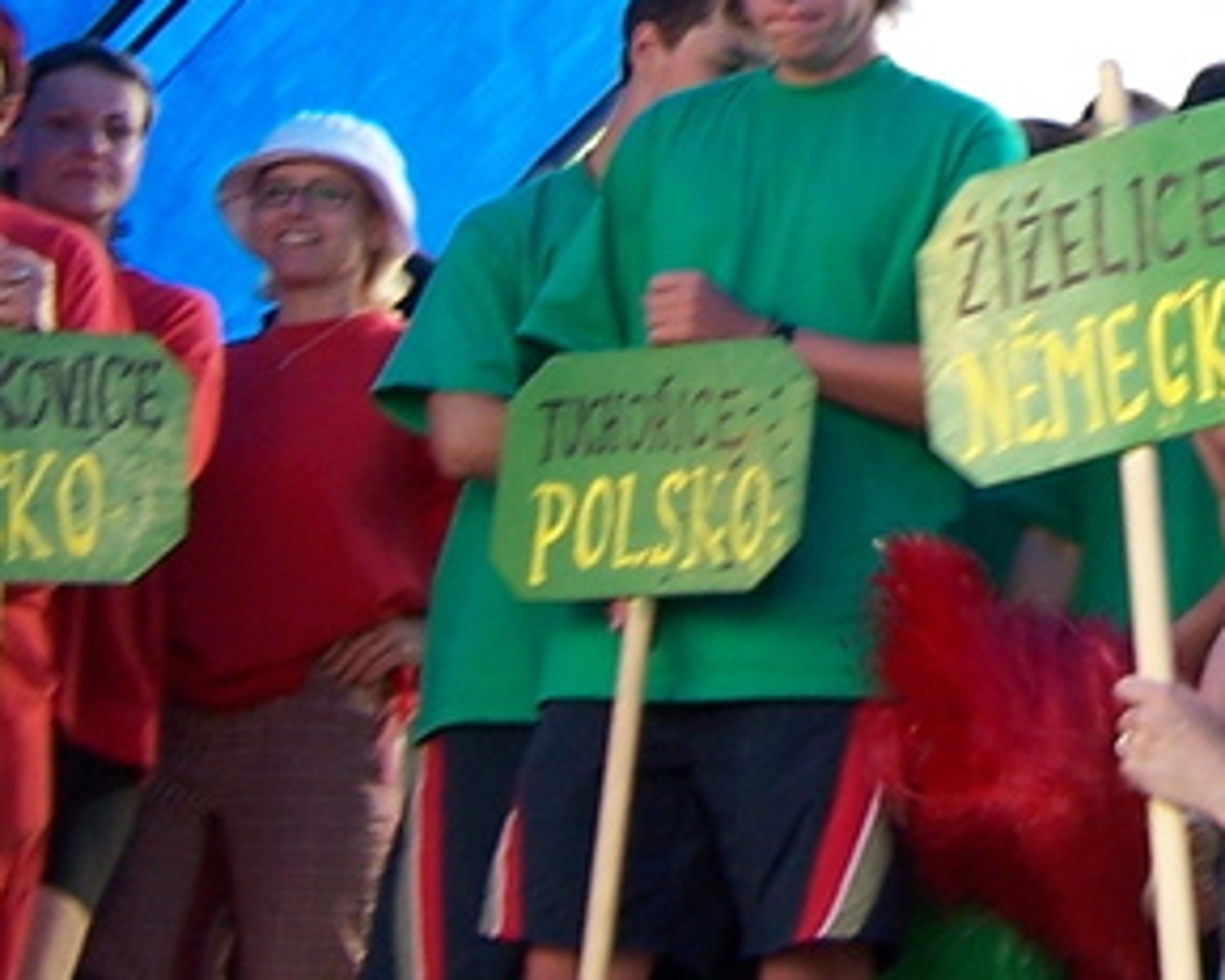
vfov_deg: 13.2
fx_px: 4132
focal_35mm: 114
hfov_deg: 15.8
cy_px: -123
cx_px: 1679
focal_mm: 5.5
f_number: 3.4
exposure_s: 1/90
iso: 80
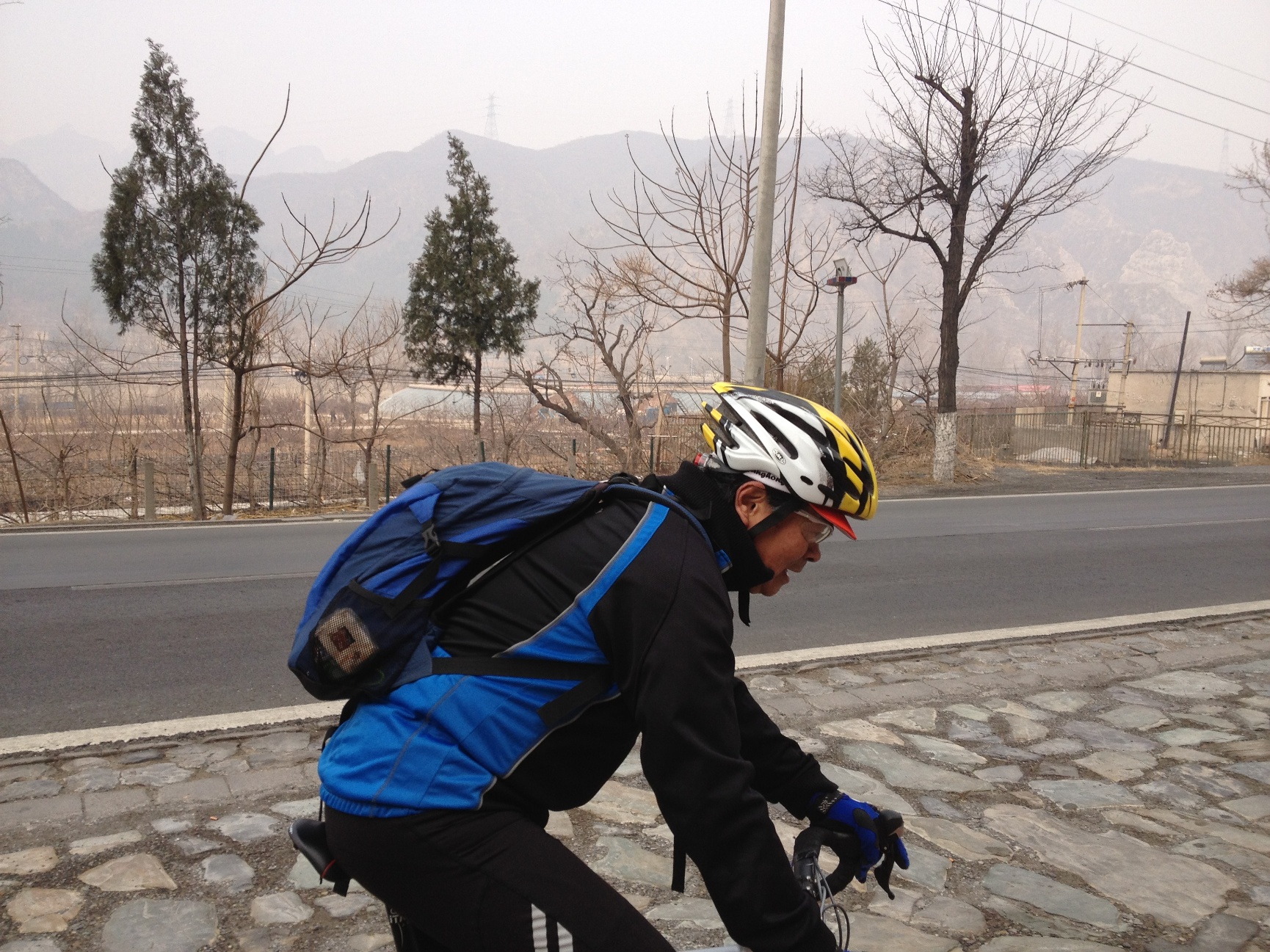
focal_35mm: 35
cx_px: 635
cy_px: 476
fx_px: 1284
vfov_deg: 40.7
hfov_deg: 52.6
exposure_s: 1/767
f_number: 2.4
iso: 64
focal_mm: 4.28
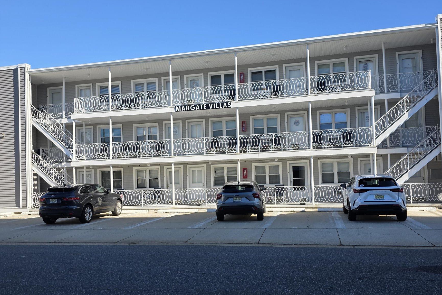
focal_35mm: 32
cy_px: 162
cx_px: 221
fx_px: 393
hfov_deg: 58.7
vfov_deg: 41.1
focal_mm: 6.3
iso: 80
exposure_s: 1/2897
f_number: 1.7
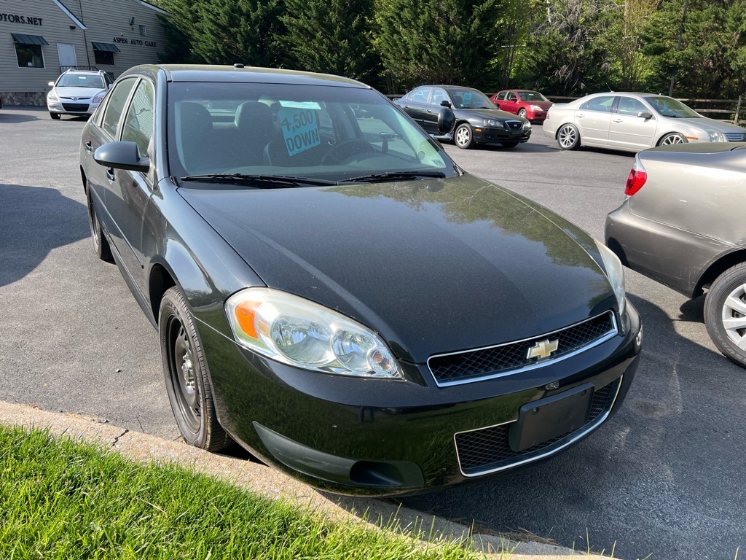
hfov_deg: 67.3
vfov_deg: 53.1
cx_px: 373
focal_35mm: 26
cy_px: 280
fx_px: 560
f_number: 1.5
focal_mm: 5.7
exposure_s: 1/1238
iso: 50
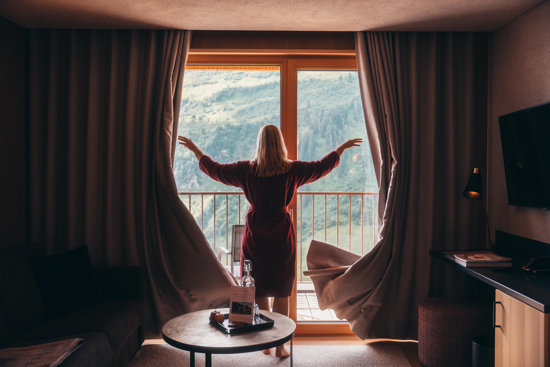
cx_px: 275
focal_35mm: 36
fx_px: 545
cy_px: 184
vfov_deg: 37.2
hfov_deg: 53.5
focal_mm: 35.7
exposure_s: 1/500
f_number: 2.8
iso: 320
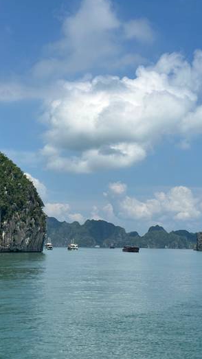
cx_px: 114
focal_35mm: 72
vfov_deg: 29.4
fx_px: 686
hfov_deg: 16.7
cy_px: 176
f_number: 1.78
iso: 64
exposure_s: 1/7092
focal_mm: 6.86
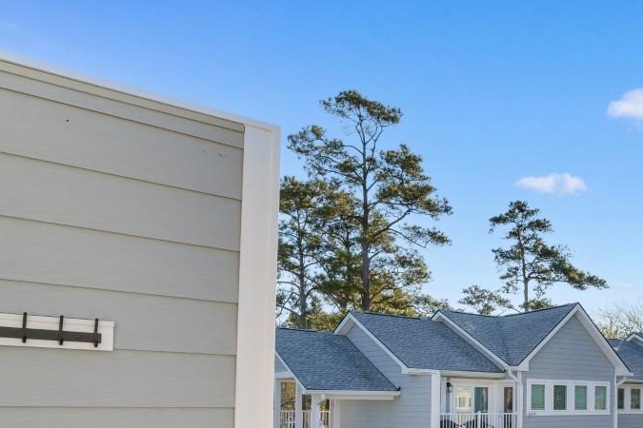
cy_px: 378
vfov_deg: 35.0
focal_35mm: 36
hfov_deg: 46.2
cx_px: 614
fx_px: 643
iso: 100
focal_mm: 10
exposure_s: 1/250
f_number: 8
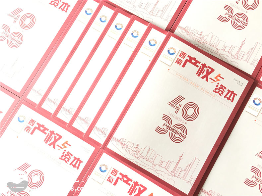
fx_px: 219
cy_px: 98
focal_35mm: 29
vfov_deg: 48.2
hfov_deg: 61.7
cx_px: 131
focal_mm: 4.15
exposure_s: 1/33
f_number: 2.2
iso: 100
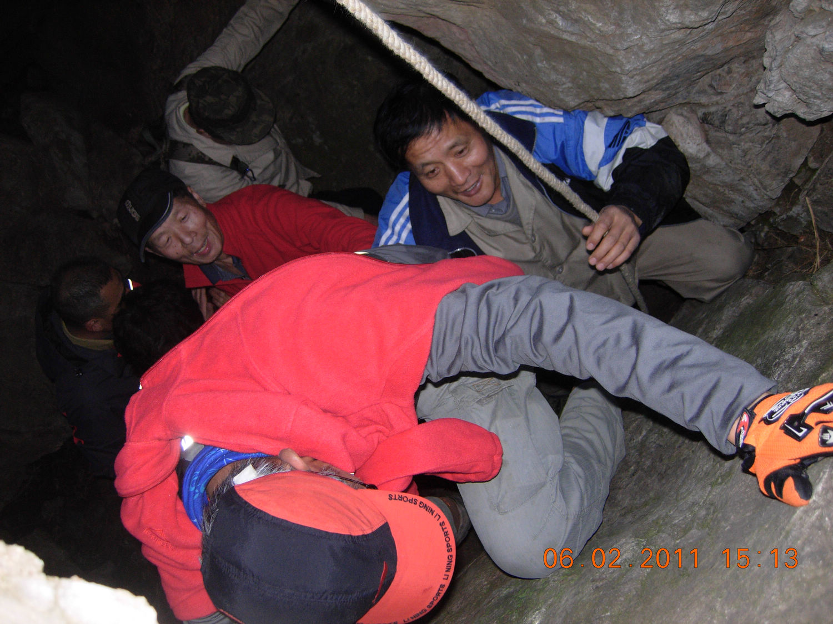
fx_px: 866
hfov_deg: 51.4
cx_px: 416
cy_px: 312
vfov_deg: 39.7
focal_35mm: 36
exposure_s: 1/93.1
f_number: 2.7
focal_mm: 7.5
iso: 102
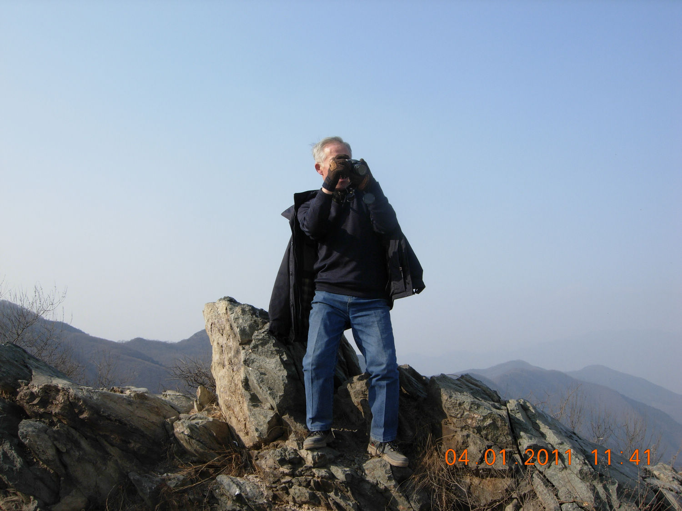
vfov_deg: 39.7
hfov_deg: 51.4
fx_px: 709
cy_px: 256
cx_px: 341
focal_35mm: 36
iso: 50
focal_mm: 7.5
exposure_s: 1/264
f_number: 6.1
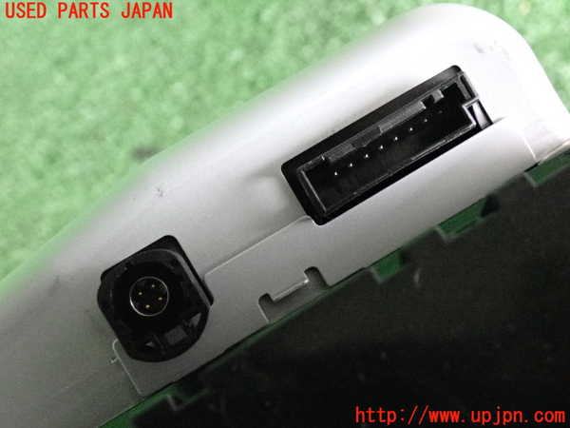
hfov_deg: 38.2
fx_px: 823
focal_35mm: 50
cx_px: 285
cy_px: 214
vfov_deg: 29.1
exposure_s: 1/125
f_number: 3.2
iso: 5000
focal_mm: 9.01
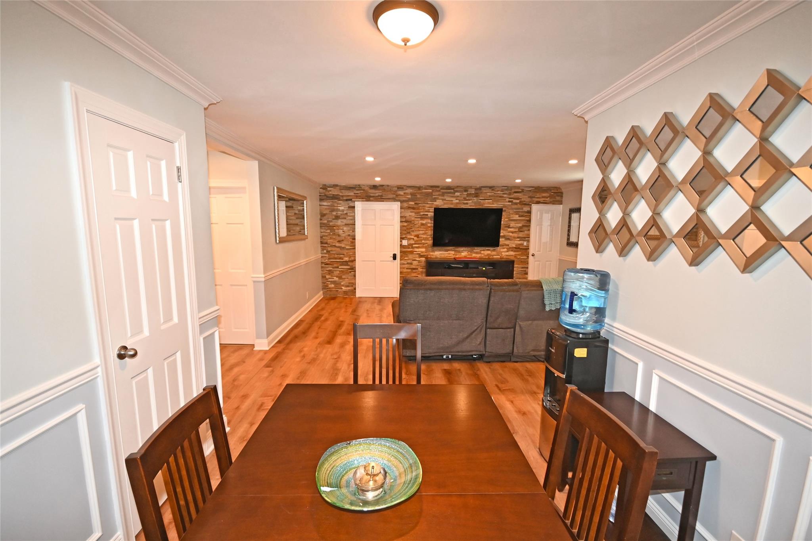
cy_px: 270
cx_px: 406
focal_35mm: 15
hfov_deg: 100.4
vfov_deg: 77.3
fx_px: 338
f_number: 4
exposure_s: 1/60
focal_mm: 10
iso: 900
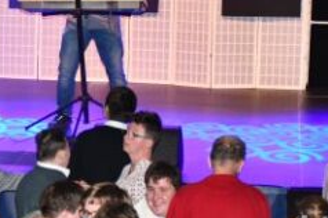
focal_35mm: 194
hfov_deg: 10.6
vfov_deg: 7.1
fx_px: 1765
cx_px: 33
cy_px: 99
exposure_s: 1/60
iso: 2500
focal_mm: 40
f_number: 4.5
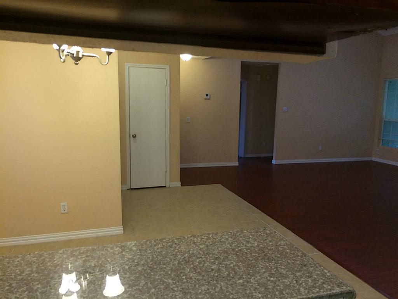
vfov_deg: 48.2
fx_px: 333
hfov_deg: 61.7
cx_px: 199
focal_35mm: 29
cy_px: 150
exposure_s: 1/30
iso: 125
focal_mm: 4.15
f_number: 2.2
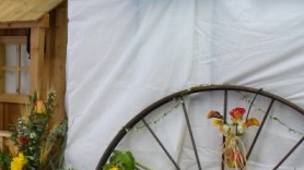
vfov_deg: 18.4
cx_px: 72
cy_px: 123
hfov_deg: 31.7
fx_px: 524
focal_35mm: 65
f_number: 2.8
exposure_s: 1/30
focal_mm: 6.1
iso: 150
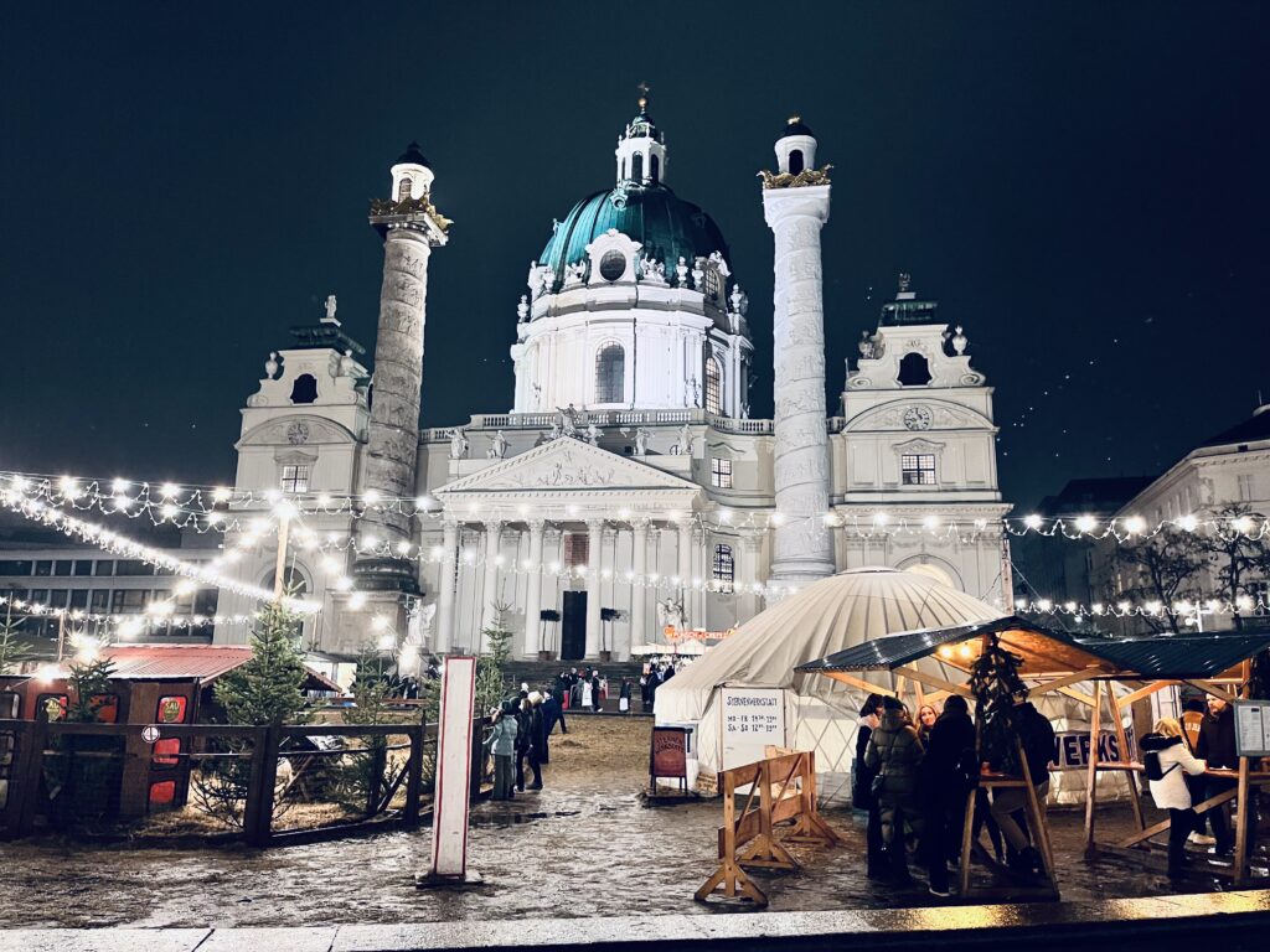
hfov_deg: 67.3
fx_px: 954
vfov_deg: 53.1
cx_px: 635
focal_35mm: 26
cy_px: 476
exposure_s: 1/33
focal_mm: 5.1
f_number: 1.6
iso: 500
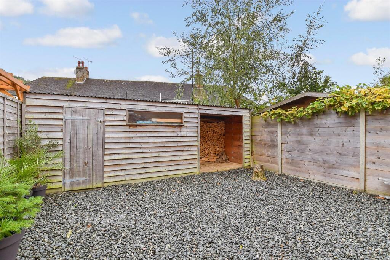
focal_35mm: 15
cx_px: 195
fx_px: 163
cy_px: 130
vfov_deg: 77.3
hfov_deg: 100.4
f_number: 8
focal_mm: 10
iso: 320
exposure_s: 1/125
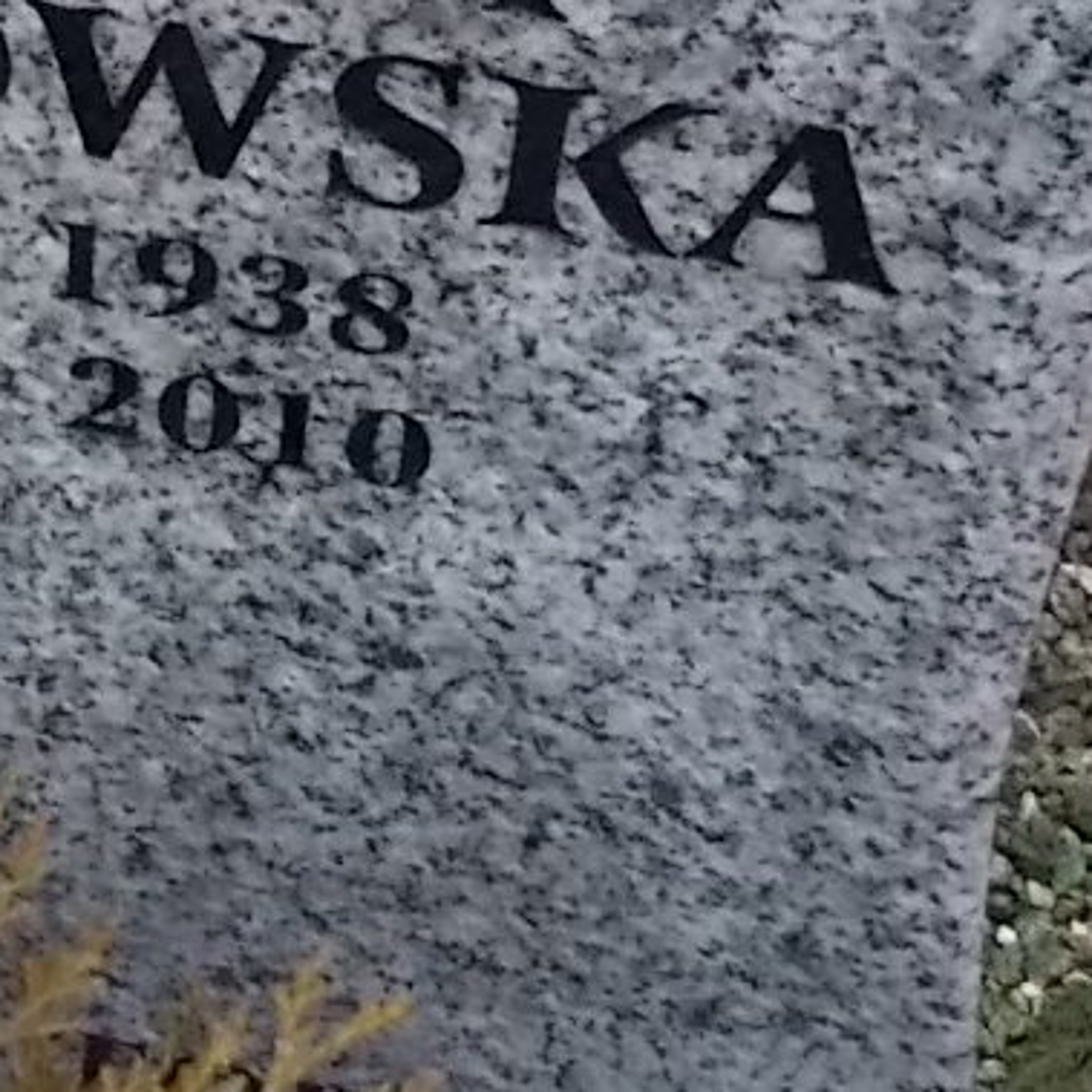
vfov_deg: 17.7
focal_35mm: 97
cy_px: 179
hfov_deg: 17.2
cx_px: -164
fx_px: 3462
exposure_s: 1/160
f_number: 3.2
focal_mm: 4.6
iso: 400
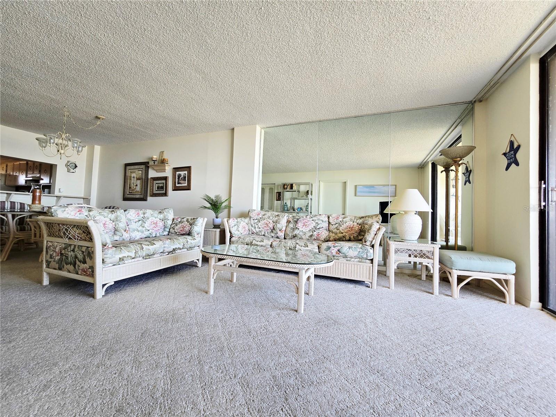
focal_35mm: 13
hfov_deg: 106.2
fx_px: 209
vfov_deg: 89.9
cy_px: 208
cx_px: 278
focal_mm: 2.2
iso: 125
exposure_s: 1/60.2
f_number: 2.2
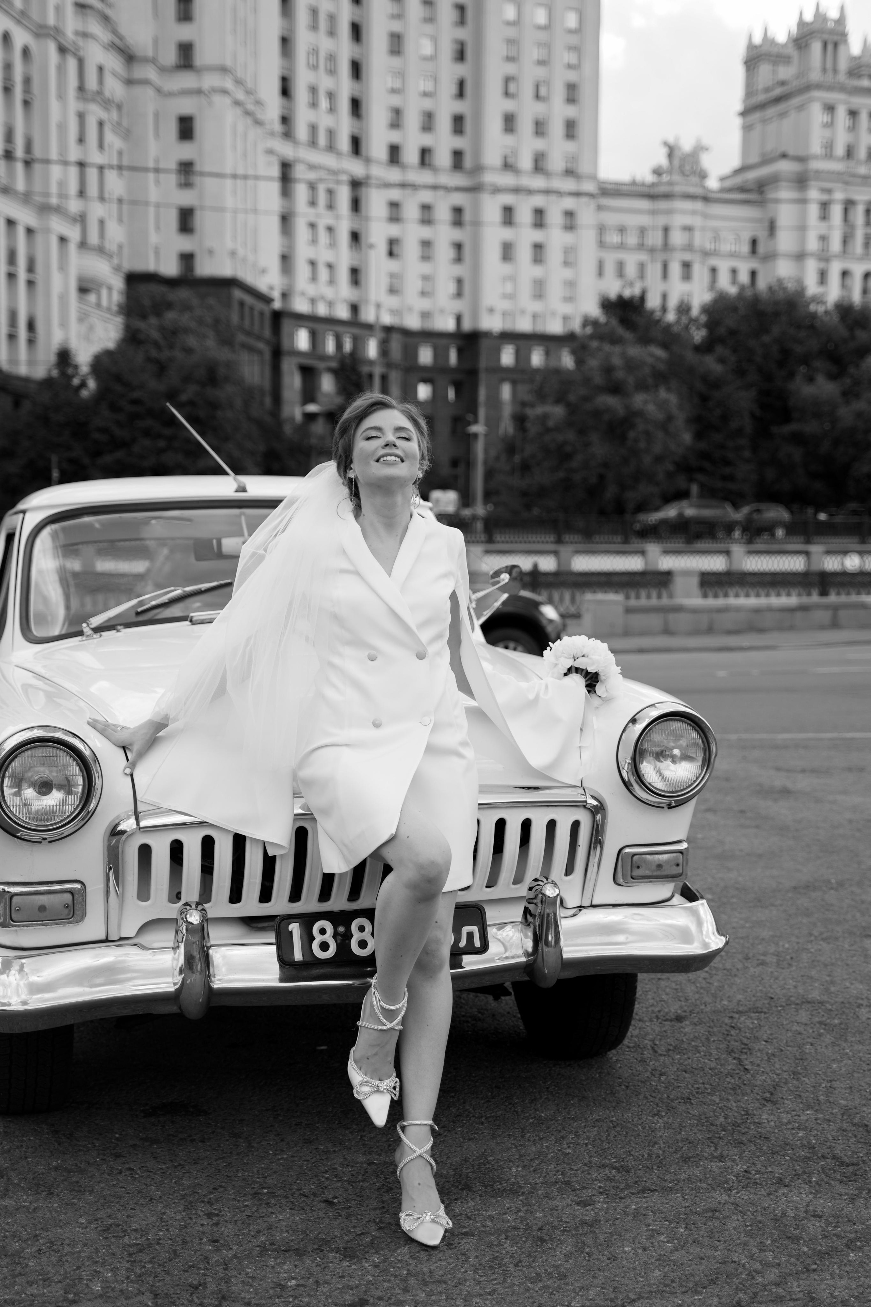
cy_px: 654
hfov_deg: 28.6
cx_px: 436
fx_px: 1706
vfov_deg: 41.9
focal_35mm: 47
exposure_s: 1/800
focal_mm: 47
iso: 100
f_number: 2.8
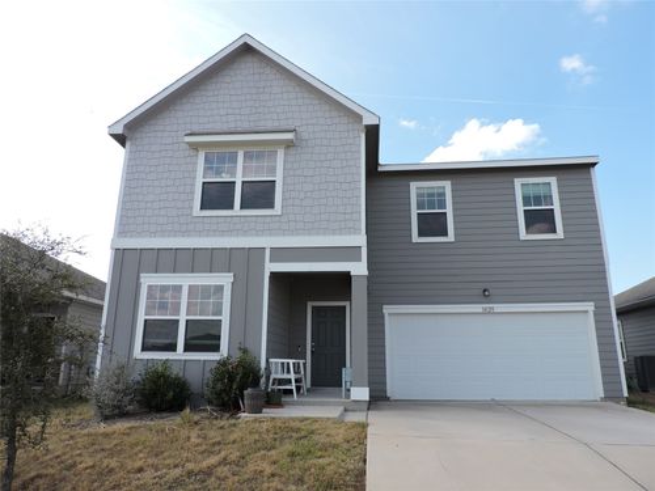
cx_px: 328
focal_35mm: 24
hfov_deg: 71.6
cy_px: 246
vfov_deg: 56.8
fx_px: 454
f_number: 3
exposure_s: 1/640
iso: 100
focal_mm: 4.3
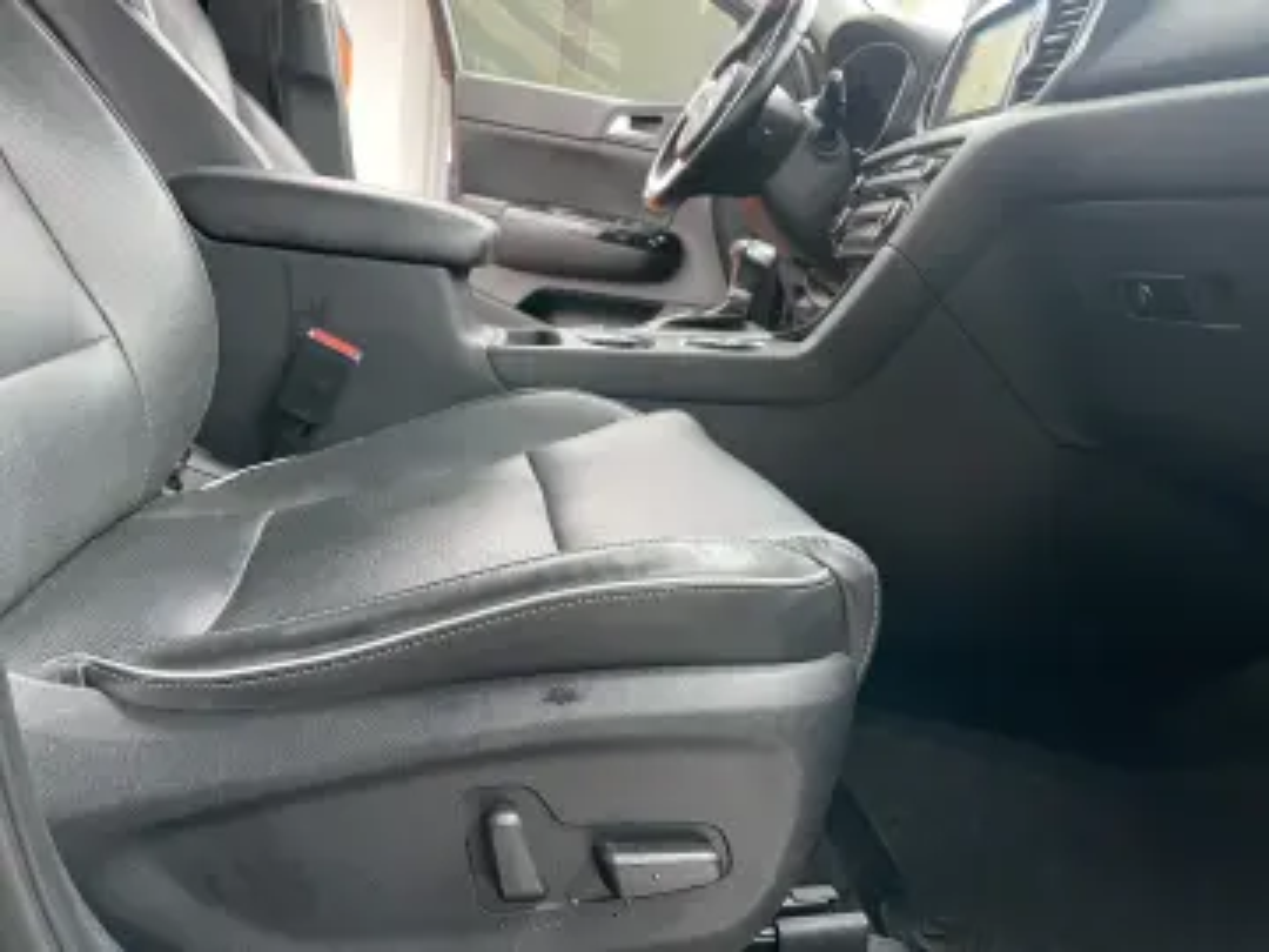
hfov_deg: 67.3
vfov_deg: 53.1
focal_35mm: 26
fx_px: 953
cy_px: 476
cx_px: 634
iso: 320
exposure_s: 1/60
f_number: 1.6
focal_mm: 4.2
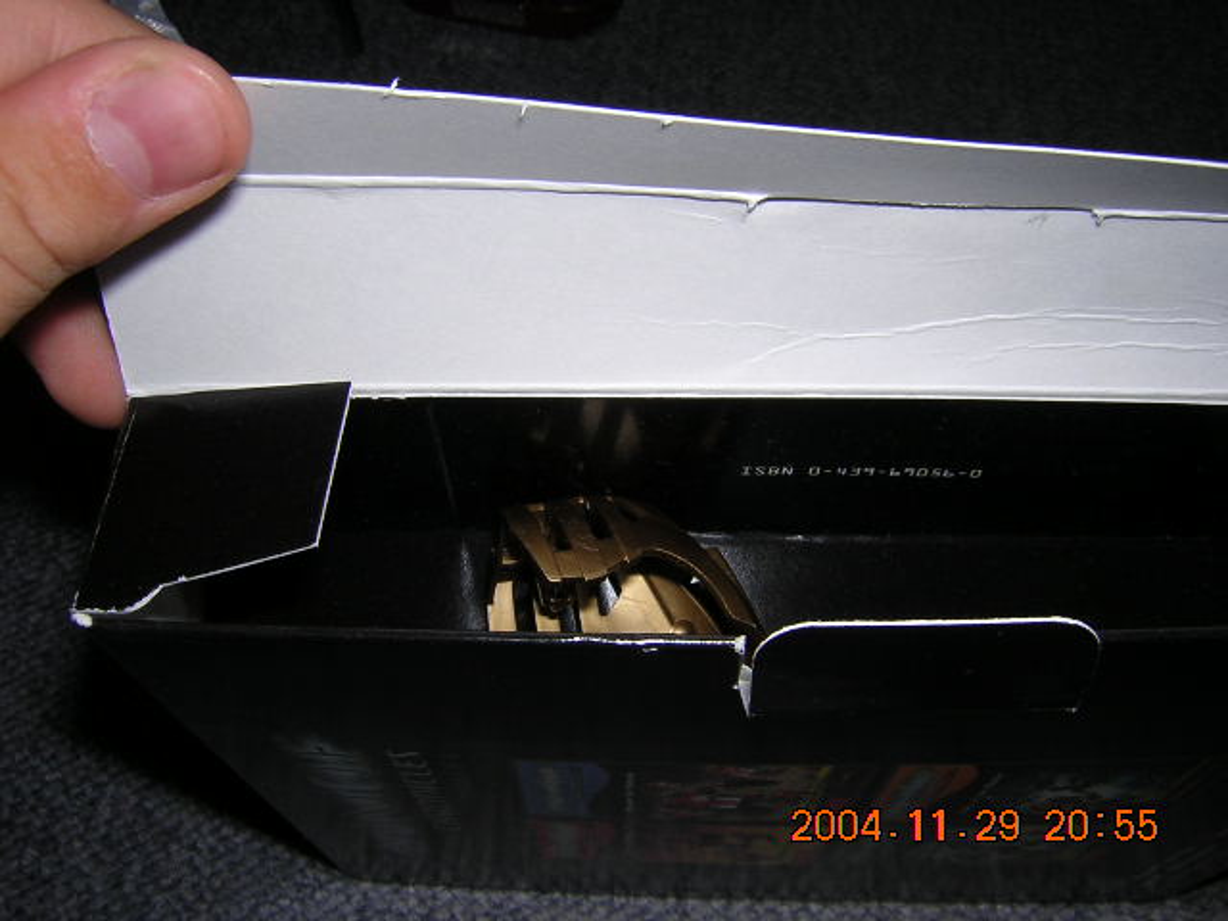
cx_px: 614
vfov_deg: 39.7
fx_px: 1277
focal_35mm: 36
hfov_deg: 51.4
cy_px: 460
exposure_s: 1/60.1
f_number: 5.2
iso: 100
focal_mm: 4.7
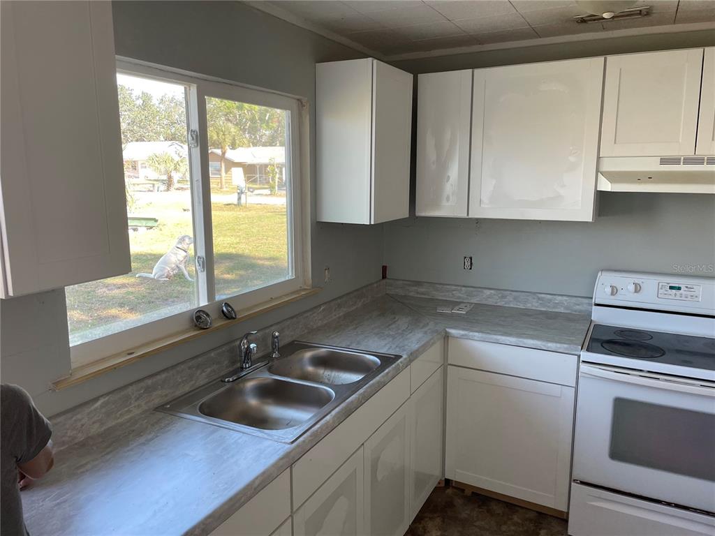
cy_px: 268
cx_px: 358
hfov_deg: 67.3
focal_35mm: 26
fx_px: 537
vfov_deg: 53.1
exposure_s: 1/121
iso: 50
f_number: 1.6
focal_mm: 4.2
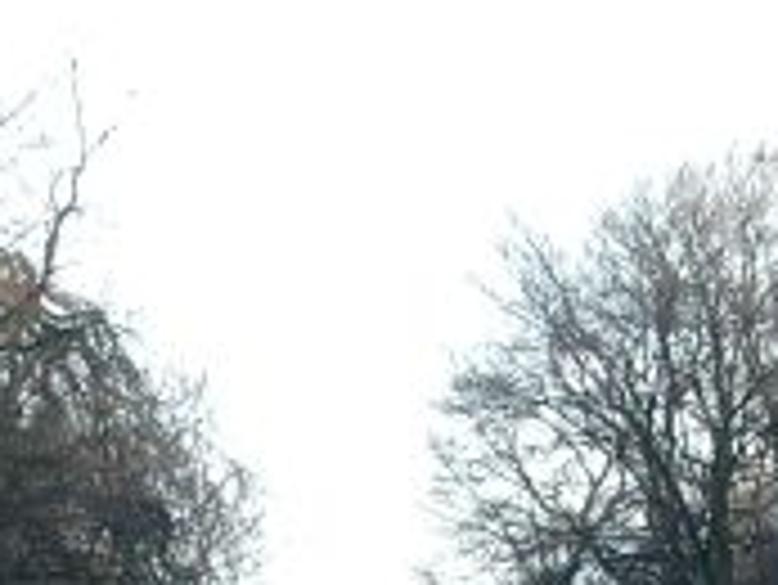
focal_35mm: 397
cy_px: 828
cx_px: 265
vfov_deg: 3.7
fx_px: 8929
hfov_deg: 5.0
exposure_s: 1/146
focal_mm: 17.86
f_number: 2.8
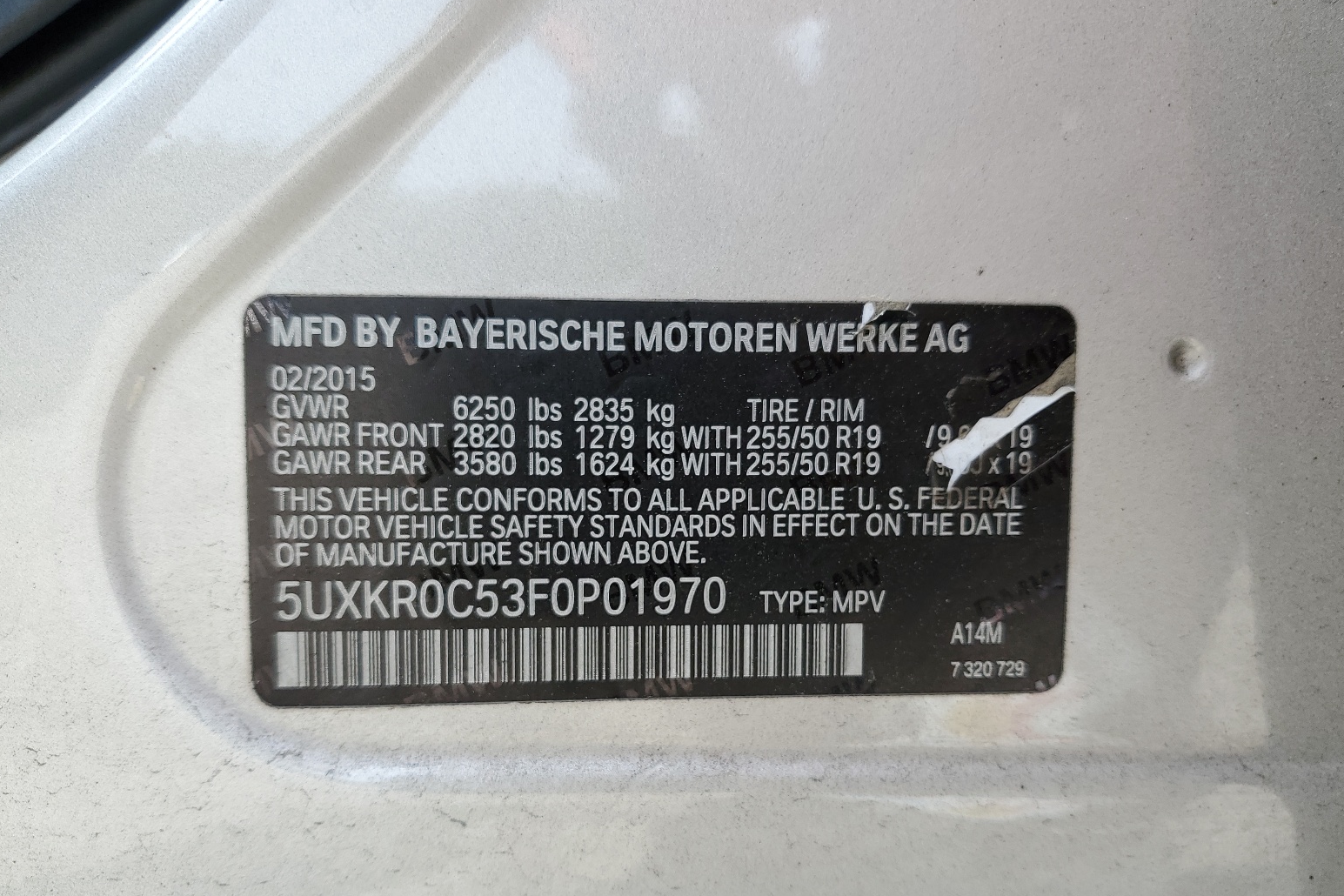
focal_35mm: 28
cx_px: 670
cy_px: 516
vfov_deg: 46.3
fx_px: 1045
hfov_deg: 65.5
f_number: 1.5
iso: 50
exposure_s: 1/476
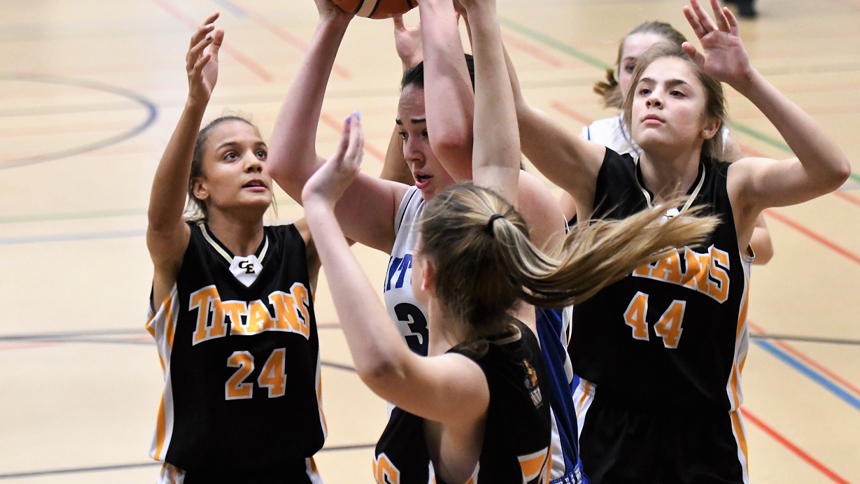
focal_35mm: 111
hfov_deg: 19.3
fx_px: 2531
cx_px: 433
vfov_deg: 10.9
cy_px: 204
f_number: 2.8
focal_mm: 70
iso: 8000
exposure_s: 1/800
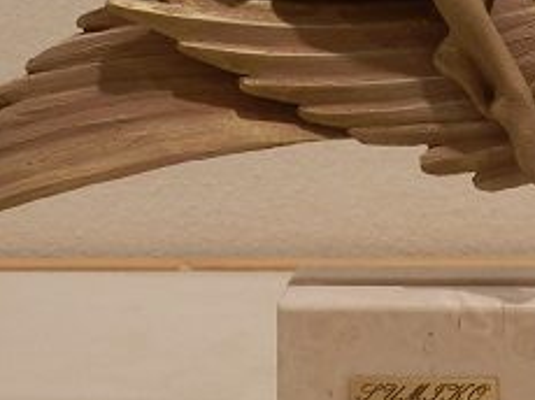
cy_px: -36
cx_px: 412
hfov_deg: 18.4
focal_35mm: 106
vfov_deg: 13.7
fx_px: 1637
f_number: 4
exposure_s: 1/40
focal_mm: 7.4
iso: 80
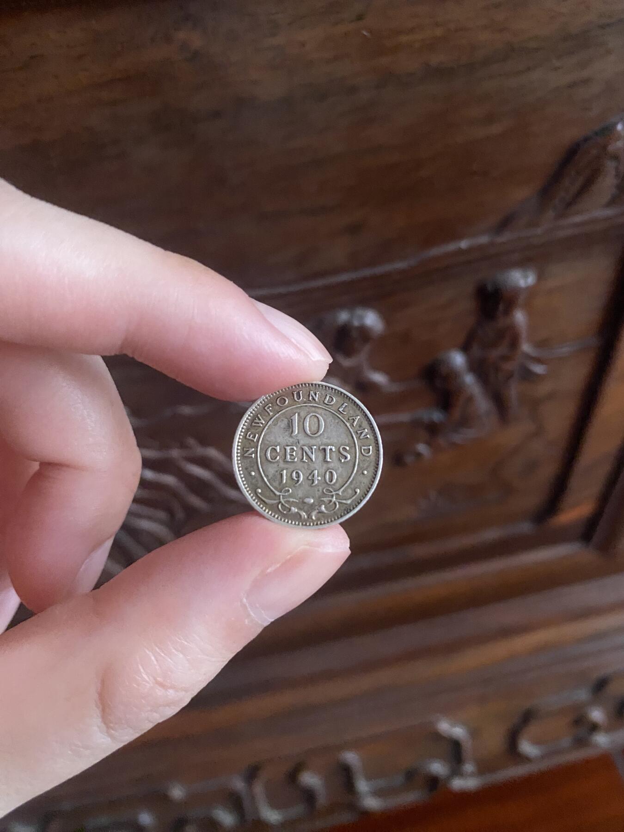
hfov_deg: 54.9
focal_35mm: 25
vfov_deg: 69.4
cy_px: 416
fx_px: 601
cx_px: 312
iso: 800
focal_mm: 4.25
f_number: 1.8
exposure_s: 1/30
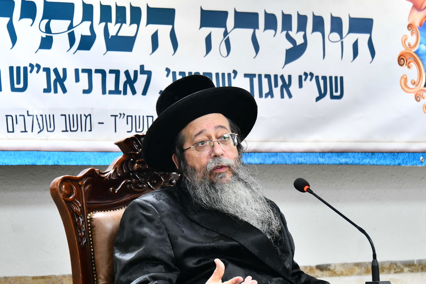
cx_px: 284
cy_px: 157
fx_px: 2213
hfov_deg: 11.0
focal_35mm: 187
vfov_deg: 7.3
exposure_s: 1/100
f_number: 5.6
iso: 2000
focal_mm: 125
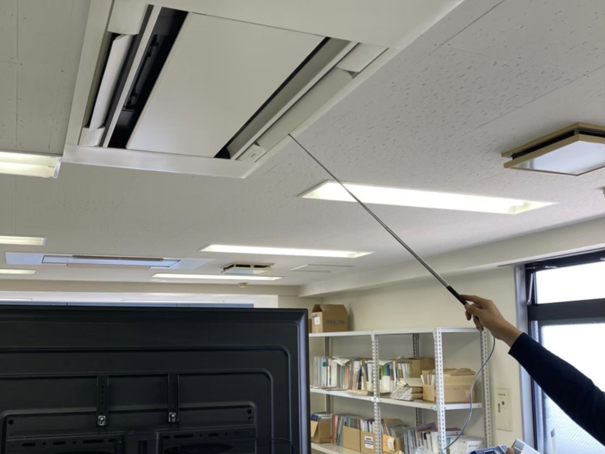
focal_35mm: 28
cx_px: 302
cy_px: 227
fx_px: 489
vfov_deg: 49.7
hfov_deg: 63.4
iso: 320
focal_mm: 3.99
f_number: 1.8
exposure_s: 1/50
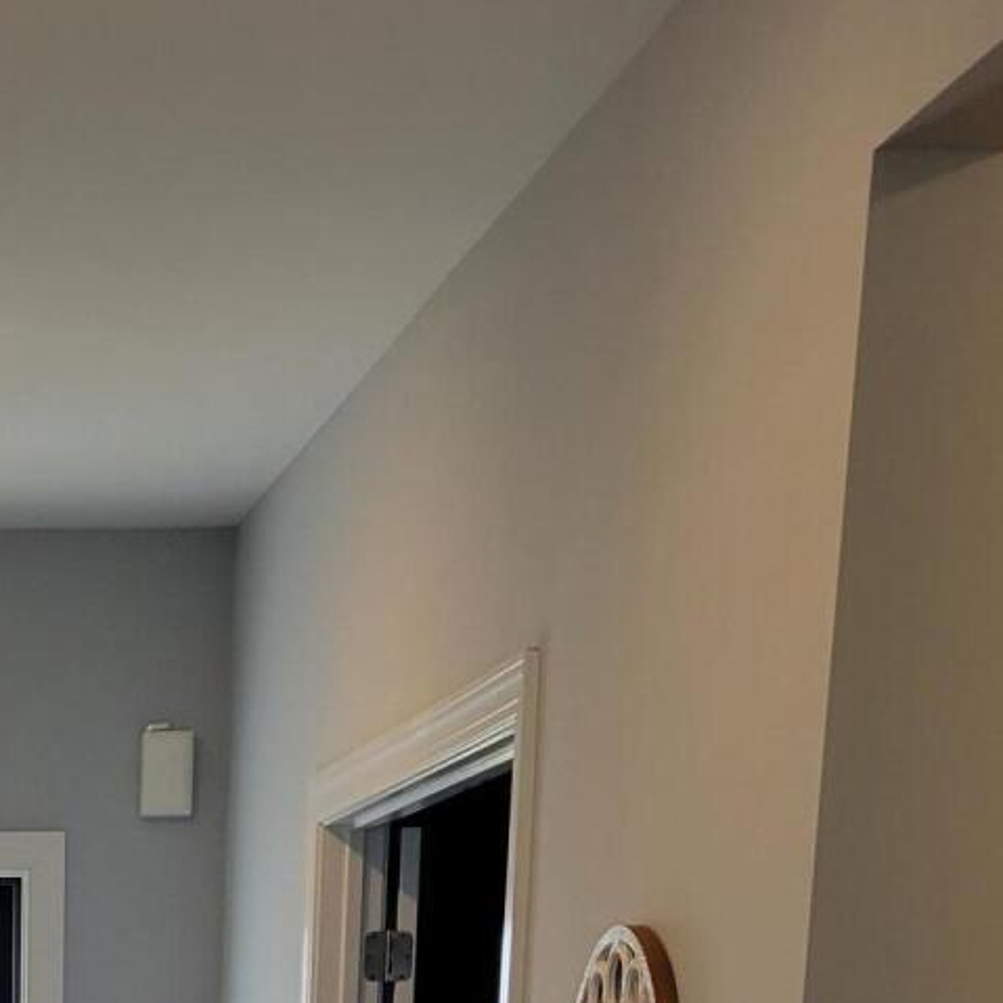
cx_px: -258
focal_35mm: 96
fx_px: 3147
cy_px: 1916
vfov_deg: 15.2
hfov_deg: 17.2
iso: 80
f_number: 1.8
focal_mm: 5.4
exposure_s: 1/120
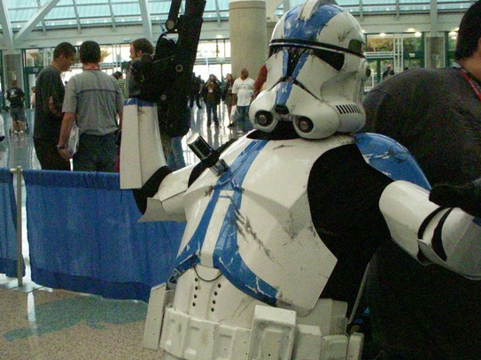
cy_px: 195
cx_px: 213
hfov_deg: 38.9
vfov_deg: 29.7
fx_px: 681
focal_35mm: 49
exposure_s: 1/125
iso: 1250
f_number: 3.3
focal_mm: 6.3
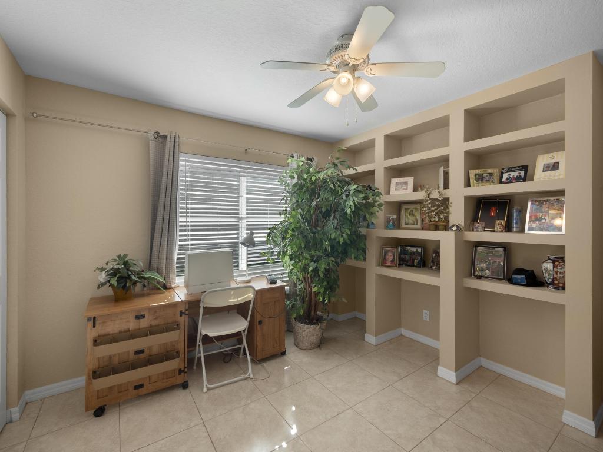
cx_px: 302
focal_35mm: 14
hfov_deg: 102.1
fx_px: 244
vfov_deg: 85.7
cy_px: 226
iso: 200
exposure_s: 1/125
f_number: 4
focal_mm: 7
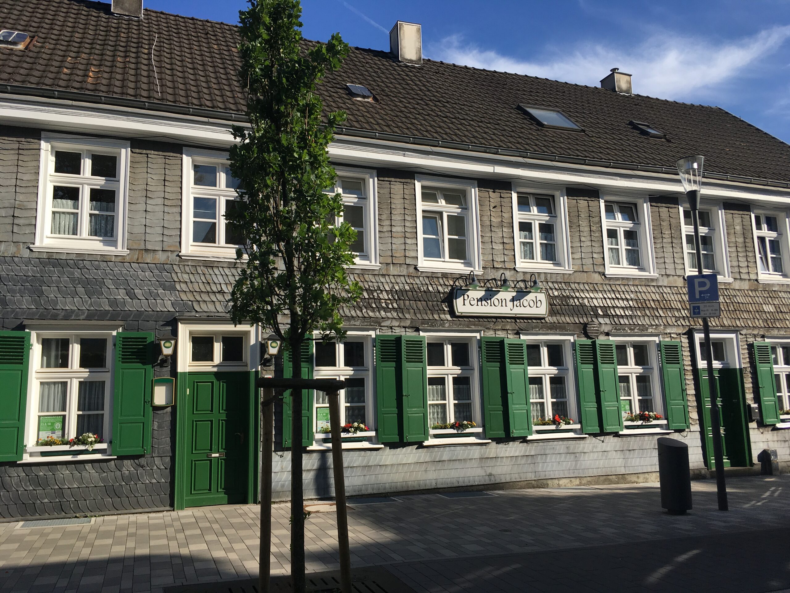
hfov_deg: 61.7
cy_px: 296
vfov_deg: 48.2
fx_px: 662
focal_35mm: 29
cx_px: 395
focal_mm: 4.15
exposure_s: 1/1709
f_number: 2.2
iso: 25
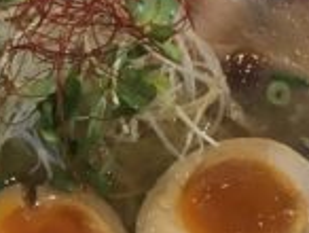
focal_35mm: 98
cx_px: -199
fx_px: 876
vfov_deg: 15.0
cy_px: 36
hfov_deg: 17.3
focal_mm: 3.99
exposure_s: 1/15
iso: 64
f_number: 1.8
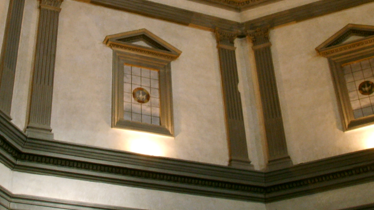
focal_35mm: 62
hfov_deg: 33.8
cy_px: 46
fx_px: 615
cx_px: 182
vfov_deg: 19.3
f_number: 3.5
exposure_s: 1/15
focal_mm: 6.6
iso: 150
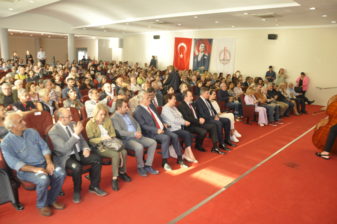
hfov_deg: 67.4
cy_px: 112
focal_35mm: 27
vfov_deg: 47.8
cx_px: 168
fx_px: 252
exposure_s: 1/80
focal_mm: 18
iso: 1250
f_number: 4.5
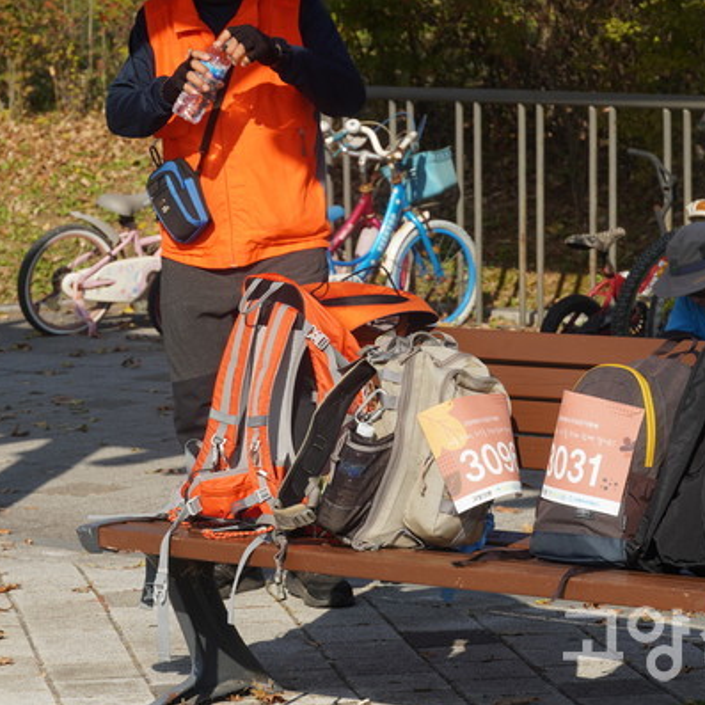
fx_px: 3863
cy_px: 353
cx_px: 323
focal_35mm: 168
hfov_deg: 10.4
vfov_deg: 10.4
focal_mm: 87
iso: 100
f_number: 8
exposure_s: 1/320
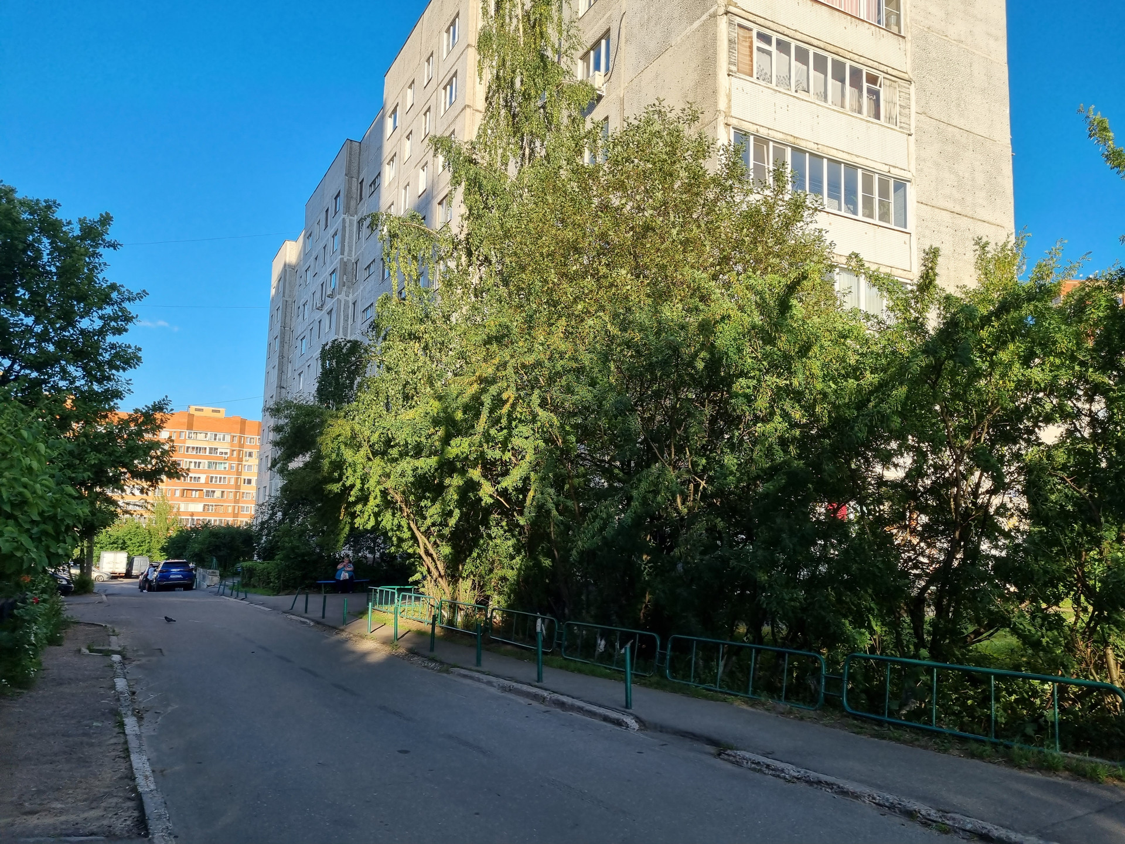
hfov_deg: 67.3
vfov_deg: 53.1
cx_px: 562
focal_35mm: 26
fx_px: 845
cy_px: 422
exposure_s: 1/1548
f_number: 1.8
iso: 50
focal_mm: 5.4
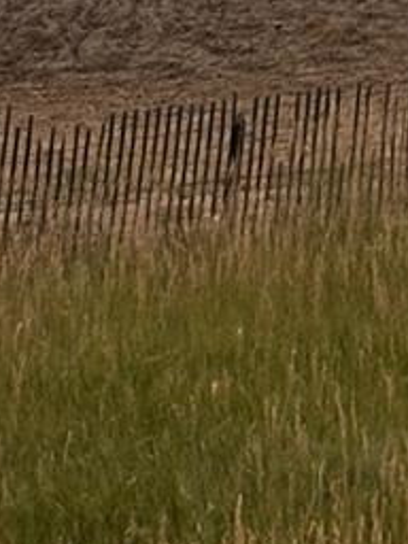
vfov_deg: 7.7
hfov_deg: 6.0
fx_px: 3835
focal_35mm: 244
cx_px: 786
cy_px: -667
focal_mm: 5.96
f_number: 1.6
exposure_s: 1/3115
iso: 40
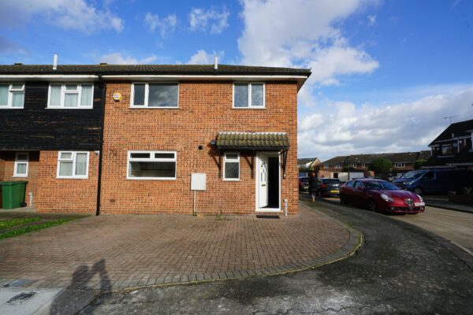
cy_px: 158
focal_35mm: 16
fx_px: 210
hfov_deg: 96.7
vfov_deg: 73.7
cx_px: 236
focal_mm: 16
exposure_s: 1/80
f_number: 13
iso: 100
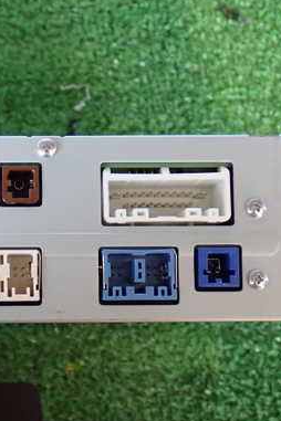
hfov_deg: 16.4
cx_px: 8
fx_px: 960
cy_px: 225
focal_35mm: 82
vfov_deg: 24.8
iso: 800
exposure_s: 1/40
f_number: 3.2
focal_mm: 9.01
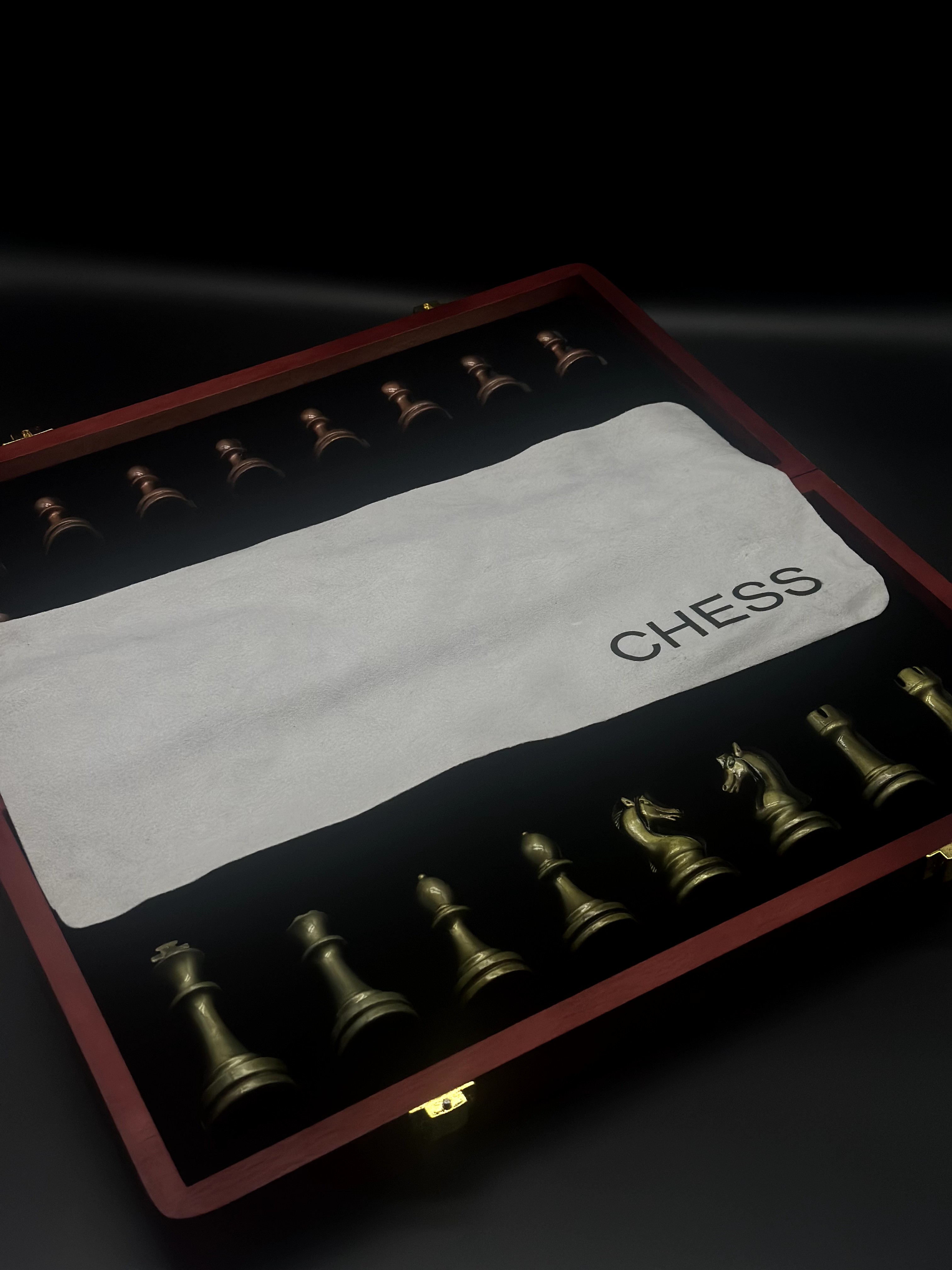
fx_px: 1760
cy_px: 635
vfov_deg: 39.7
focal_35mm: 48
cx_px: 476
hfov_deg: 30.3
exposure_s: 1/2532
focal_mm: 6.86
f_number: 1.78
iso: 100
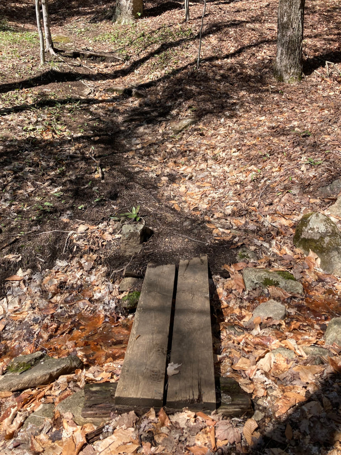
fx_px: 368
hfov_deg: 49.7
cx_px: 170
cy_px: 228
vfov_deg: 63.4
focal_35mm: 28
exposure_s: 1/649
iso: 20
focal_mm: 3.99
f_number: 1.8
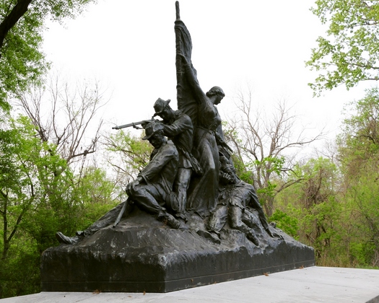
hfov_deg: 38.8
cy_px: 153
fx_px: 538
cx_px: 196
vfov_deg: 31.5
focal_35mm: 48
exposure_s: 1/320
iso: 1000
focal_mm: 28
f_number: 9
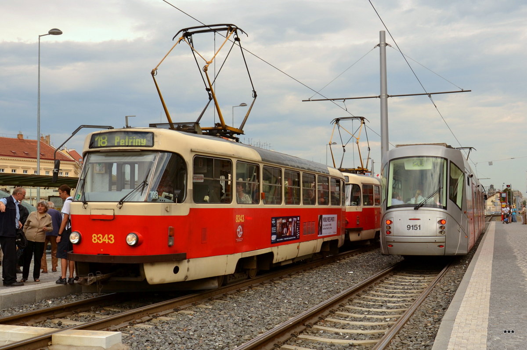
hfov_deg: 53.2
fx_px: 526
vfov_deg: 36.8
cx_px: 264
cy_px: 175
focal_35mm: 36
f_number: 8
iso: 100
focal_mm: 24
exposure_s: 1/250
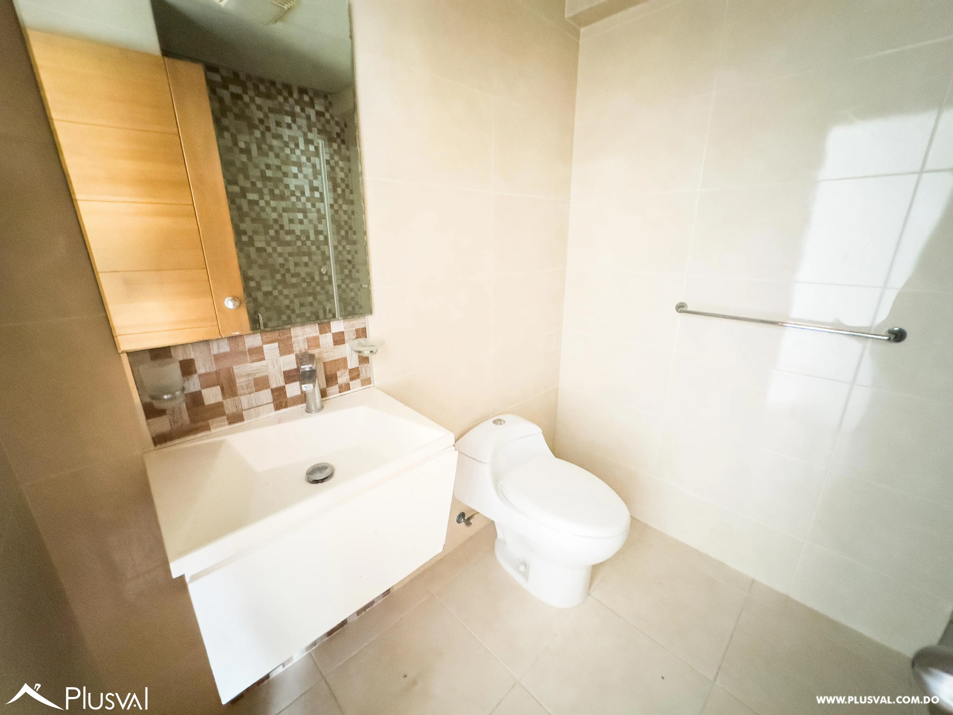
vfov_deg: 85.7
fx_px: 385
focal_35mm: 14
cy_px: 358
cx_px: 476
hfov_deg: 102.1
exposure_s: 1/30
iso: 2500
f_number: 2.2
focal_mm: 2.22
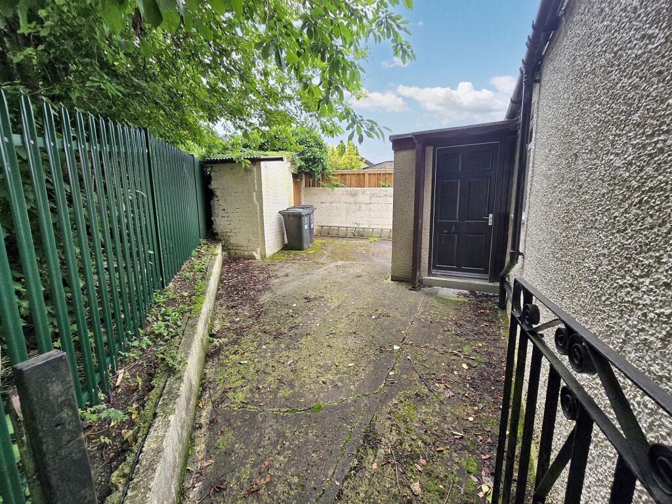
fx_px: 252
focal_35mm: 13
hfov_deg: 106.2
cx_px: 336
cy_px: 252
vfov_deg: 89.9
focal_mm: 2.2
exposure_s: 1/369
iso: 50
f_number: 2.2
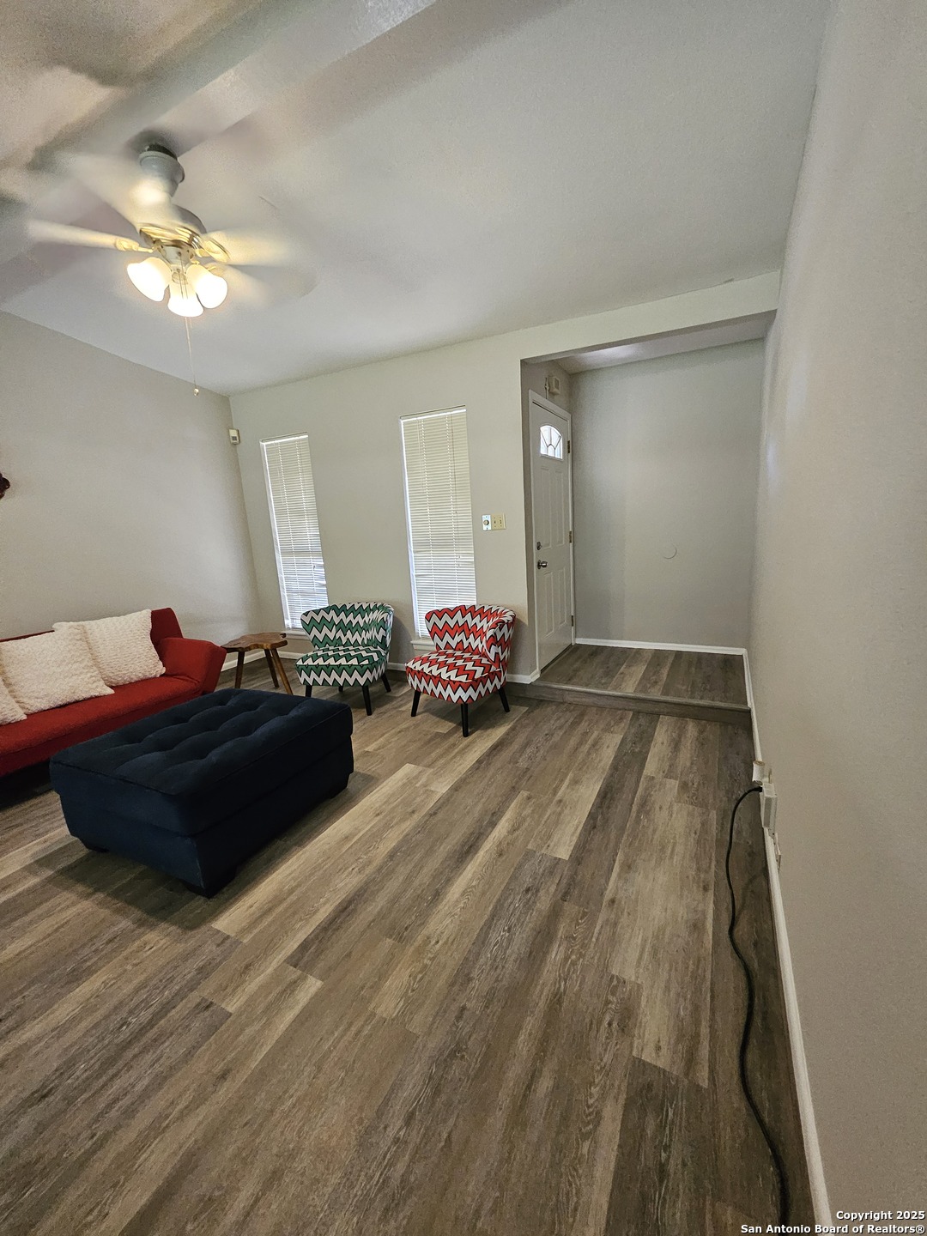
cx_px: 464
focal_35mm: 13
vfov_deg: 106.2
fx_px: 464
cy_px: 618
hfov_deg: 89.9
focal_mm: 1.74
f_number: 2.2
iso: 400
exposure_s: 1/60
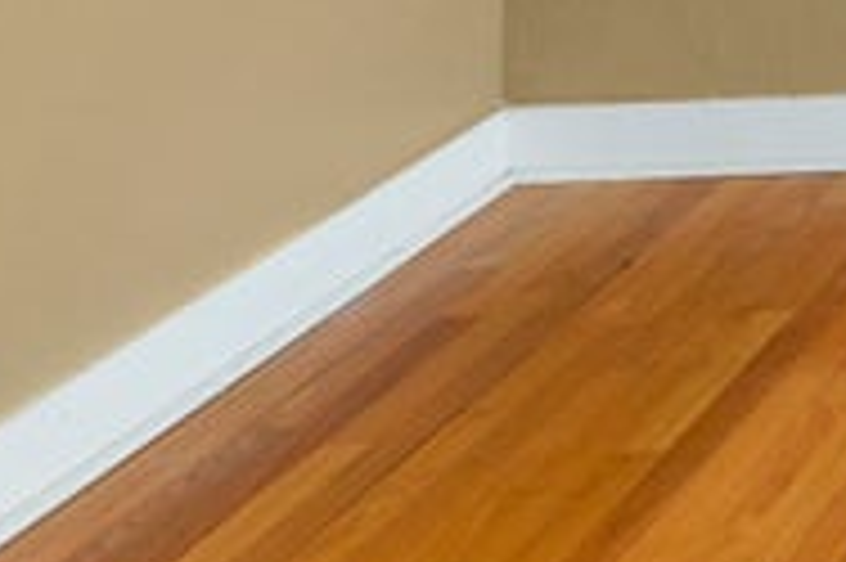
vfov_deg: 13.3
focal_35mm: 87
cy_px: -593
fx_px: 2043
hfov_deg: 15.5
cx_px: 1912
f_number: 2.8
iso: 250
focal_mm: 17
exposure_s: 1/30
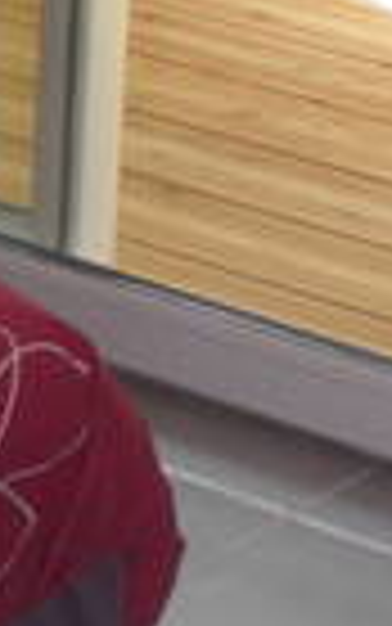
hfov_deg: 5.7
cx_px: -770
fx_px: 3705
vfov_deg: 9.4
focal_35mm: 217
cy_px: -266
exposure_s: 1/30
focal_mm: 6.3
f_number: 3.5
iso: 100
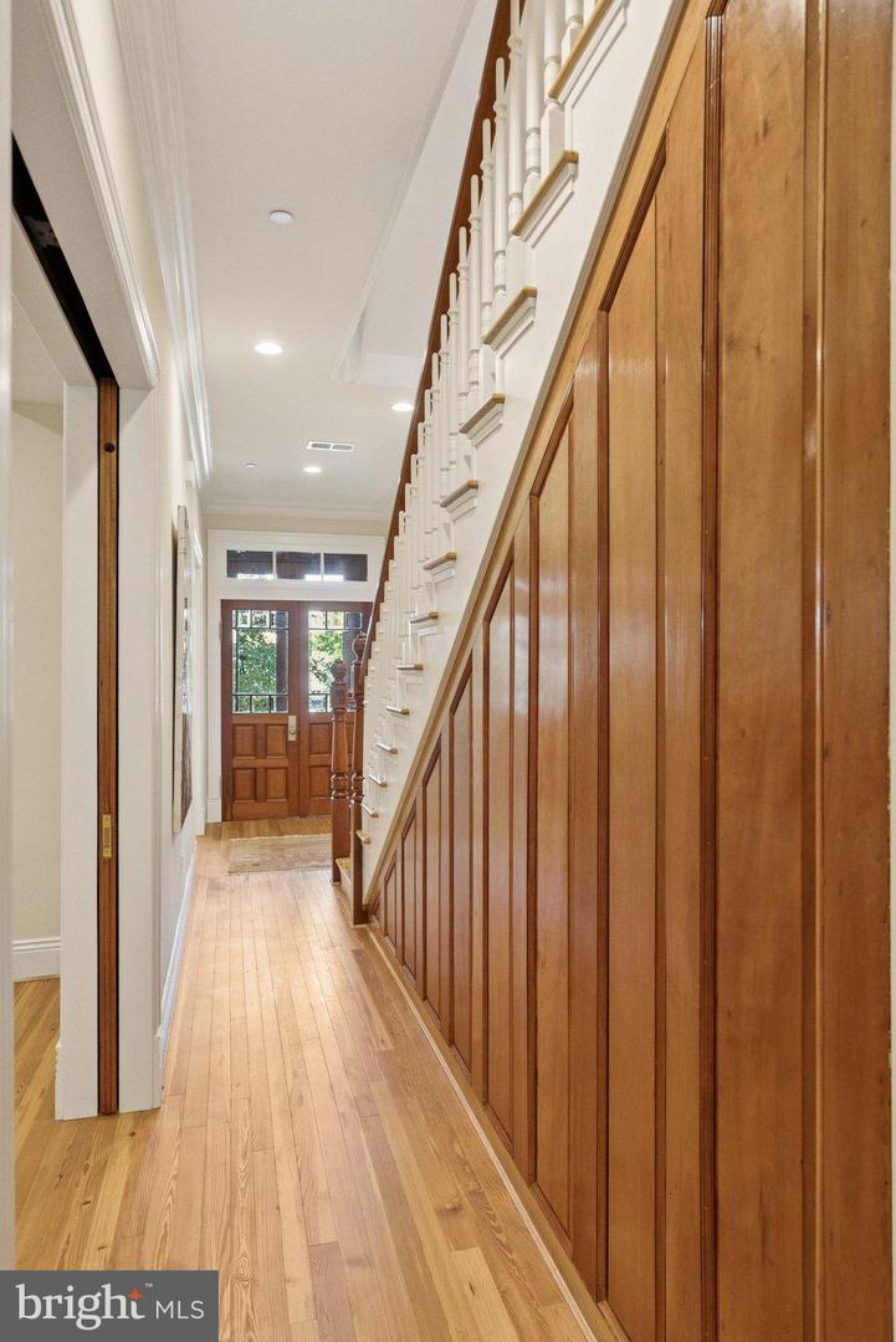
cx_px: 448
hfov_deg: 57.3
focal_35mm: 22
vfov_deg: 78.6
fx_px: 820
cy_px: 671
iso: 4000
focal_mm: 22
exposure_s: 1/160
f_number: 4
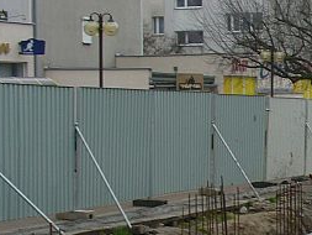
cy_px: 212
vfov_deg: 12.6
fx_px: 1055
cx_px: 421
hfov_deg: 15.9
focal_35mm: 117
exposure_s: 1/100
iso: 80
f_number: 2.8
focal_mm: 6.1
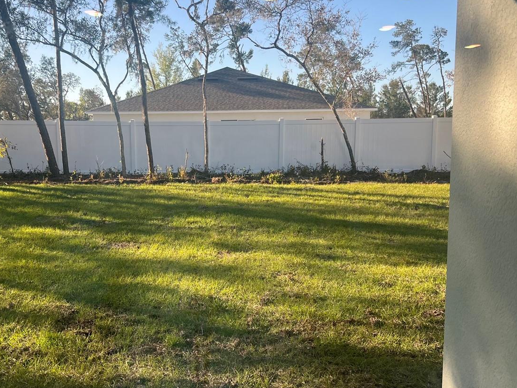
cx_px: 198
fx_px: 567
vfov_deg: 37.7
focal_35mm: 38
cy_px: 204
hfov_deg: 48.6
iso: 50
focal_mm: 5.7
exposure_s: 1/846
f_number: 1.5
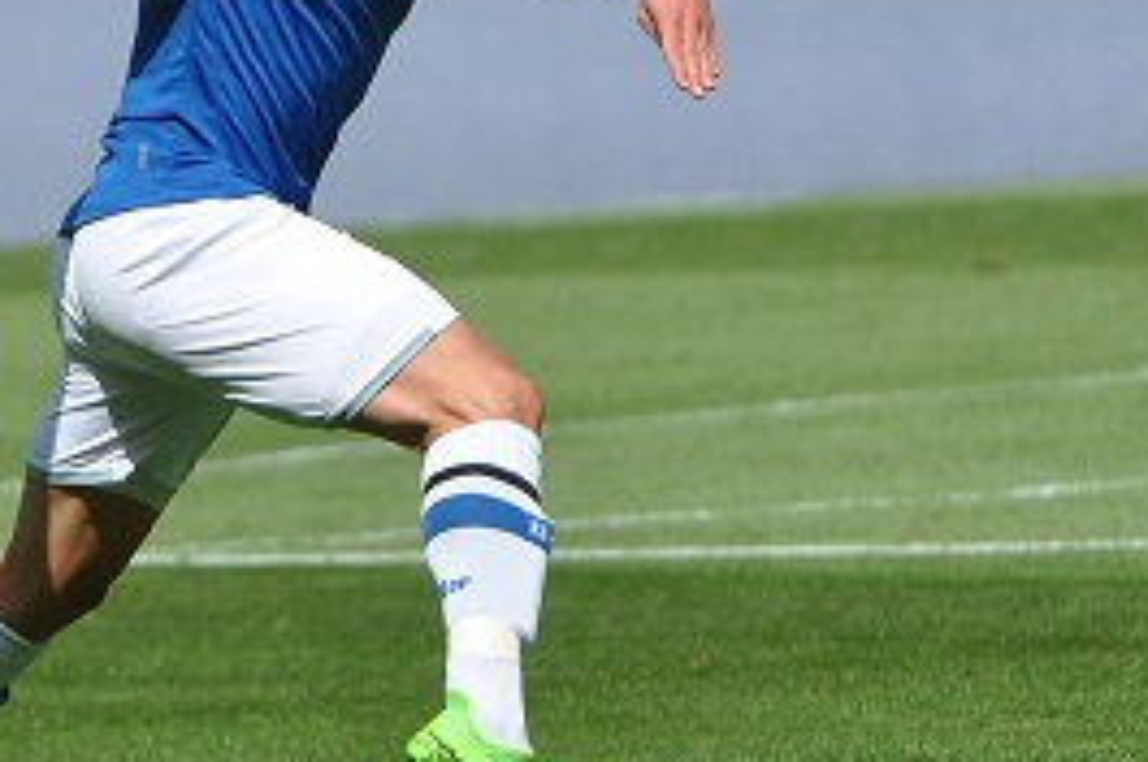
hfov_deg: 2.3
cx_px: 22
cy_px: 219
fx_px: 28155
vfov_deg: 1.6
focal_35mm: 884
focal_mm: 240
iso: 400
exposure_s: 1/2500
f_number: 6.3
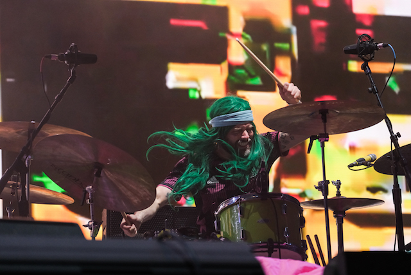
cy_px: 138
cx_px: 206
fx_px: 1884
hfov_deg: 12.4
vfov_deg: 8.3
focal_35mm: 165
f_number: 4.2
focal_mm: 110.3
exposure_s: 1/500
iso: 1600
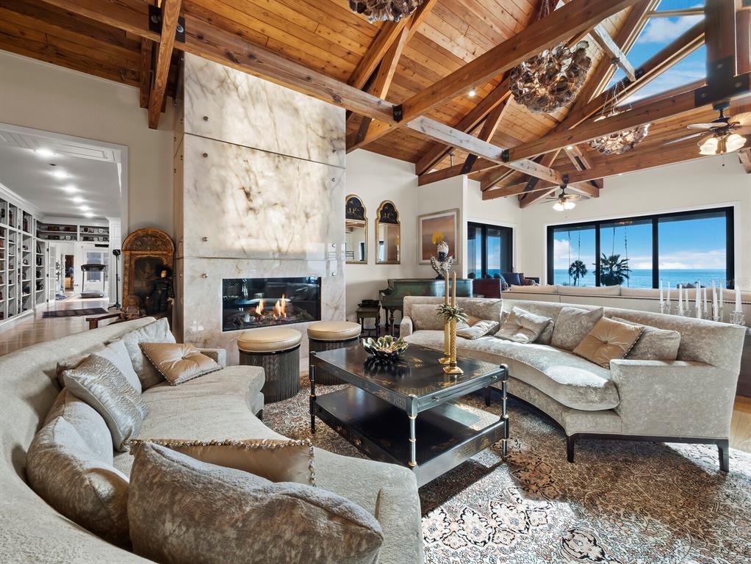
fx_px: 304
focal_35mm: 14
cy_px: 282
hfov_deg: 102.0
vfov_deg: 85.7
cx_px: 376
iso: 200
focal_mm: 7
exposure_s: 1/3
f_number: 11
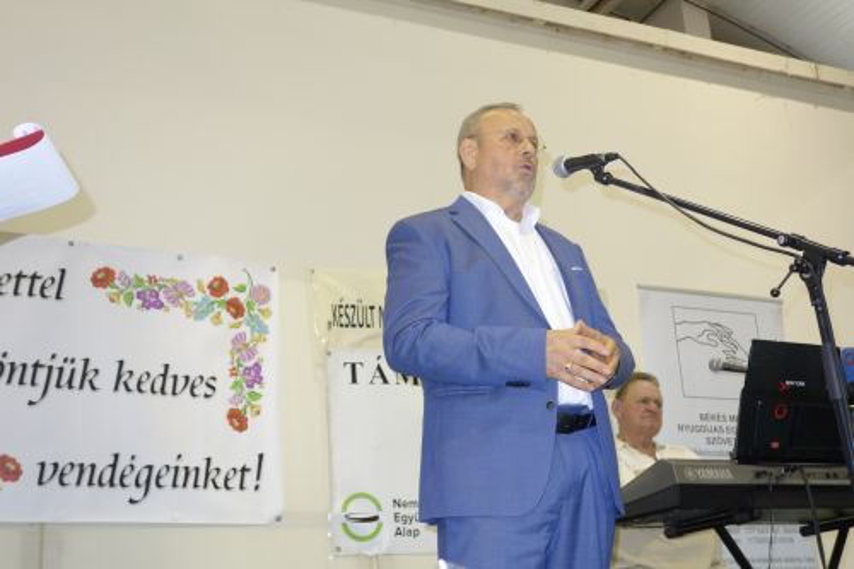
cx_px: 427
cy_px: 284
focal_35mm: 49
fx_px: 1162
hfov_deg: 40.4
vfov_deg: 27.5
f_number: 3.2
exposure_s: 1/50
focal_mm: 18.02
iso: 500
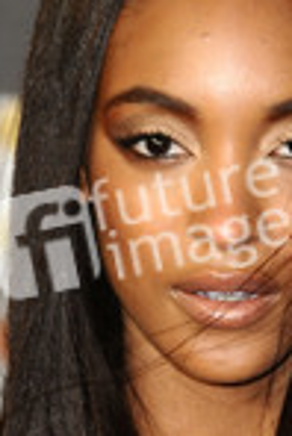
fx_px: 7602
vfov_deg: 3.3
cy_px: 377
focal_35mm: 626
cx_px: 226
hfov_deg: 2.2
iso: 320
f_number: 4.5
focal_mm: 155
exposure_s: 1/200
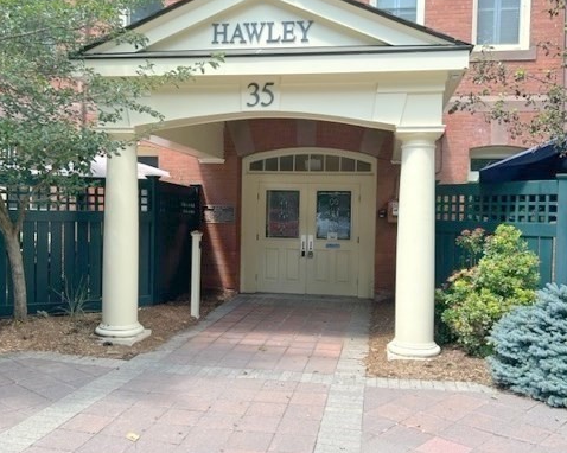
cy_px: 217
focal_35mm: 34
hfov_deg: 52.9
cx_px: 284
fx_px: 570
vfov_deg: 43.3
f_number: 1.5
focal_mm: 5.7
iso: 50
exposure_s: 1/780
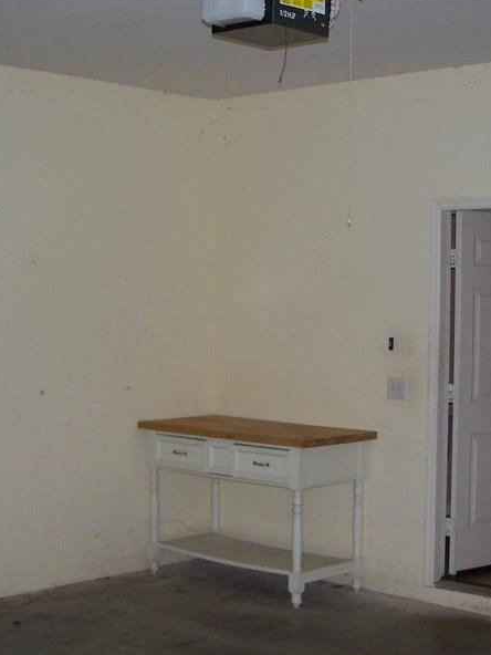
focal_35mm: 64
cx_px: 242
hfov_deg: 22.9
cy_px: 382
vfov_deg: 30.2
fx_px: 1210
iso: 200
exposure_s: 1/60
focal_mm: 7.8
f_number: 2.8
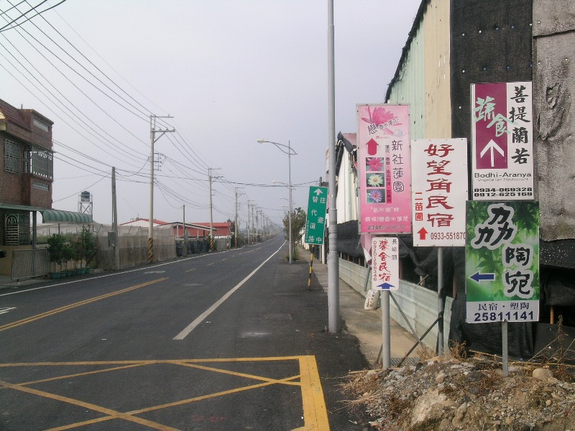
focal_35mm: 46
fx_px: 764
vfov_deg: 31.5
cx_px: 288
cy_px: 216
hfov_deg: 41.2
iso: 100
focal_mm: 9.5
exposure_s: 1/230
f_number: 7.4
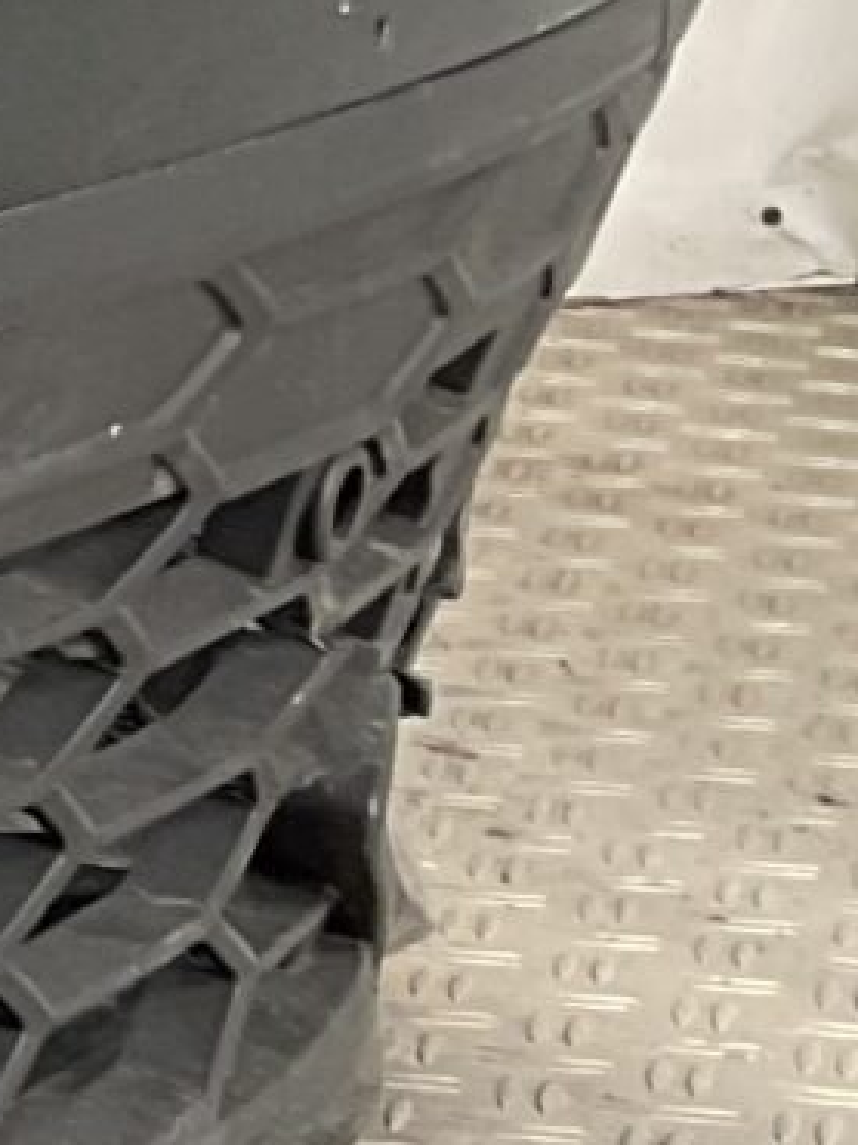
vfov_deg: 9.9
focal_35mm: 200
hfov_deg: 5.8
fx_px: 6613
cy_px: 133
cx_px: -3083
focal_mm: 3
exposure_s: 1/120
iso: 16
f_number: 1.8
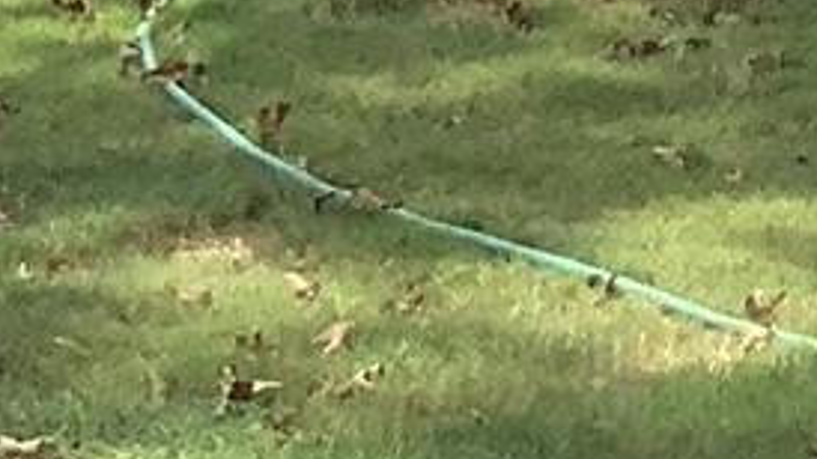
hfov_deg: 8.7
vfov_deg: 4.7
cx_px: 1524
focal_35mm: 236
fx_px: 5112
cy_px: -1383
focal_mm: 3
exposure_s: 1/2538
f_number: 1.8
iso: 16
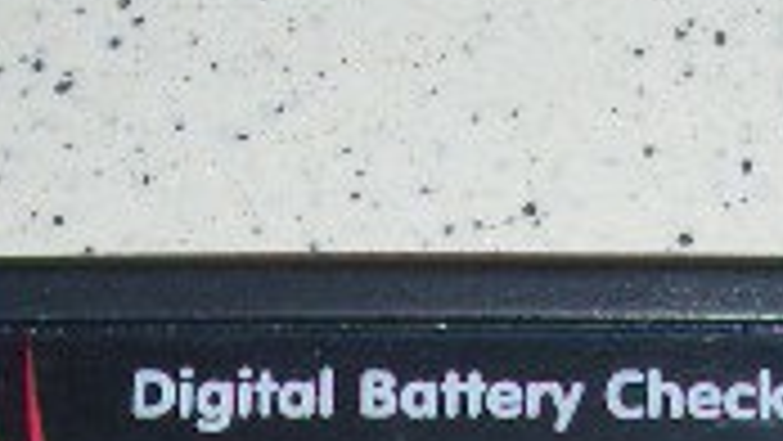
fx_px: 4071
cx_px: 482
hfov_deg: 11.0
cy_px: 1008
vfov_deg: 6.0
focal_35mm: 196
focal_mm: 8.2
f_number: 3.1
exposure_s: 1/60
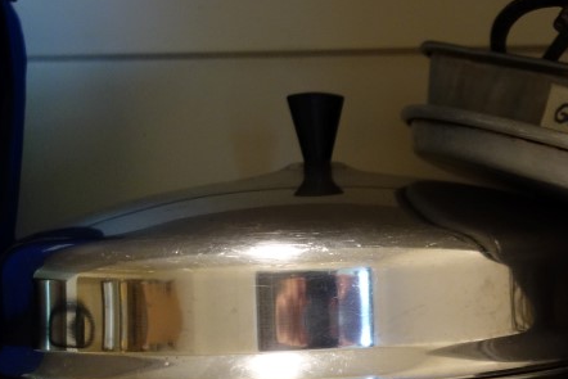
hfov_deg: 26.9
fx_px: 1152
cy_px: 243
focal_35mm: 73
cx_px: 496
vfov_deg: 18.6
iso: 500
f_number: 1.8
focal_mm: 10.4
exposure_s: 1/30
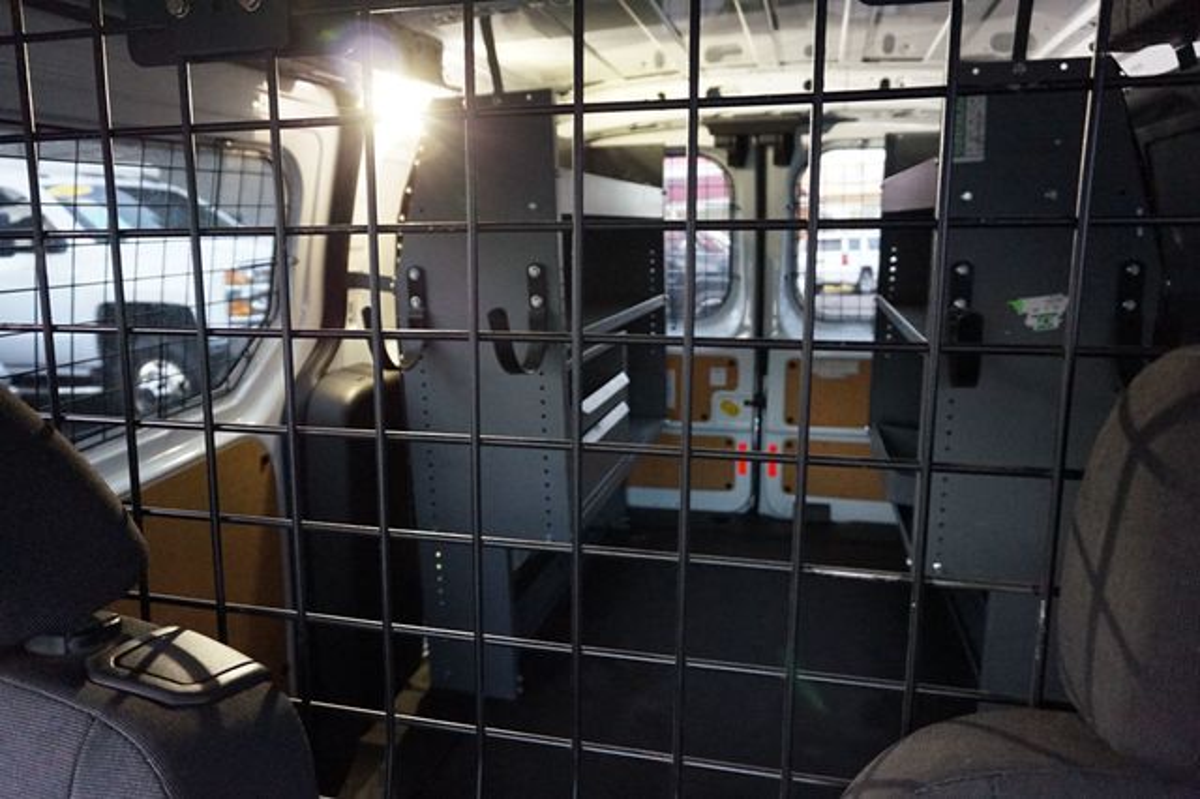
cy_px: 400
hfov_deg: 73.8
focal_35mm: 24
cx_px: 600
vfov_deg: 53.1
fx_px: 800
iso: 3200
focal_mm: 16
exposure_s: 1/60
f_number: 3.5
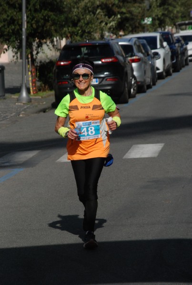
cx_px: 96
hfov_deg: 7.7
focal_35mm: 180
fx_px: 1432
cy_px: 142
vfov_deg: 11.4
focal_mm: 120
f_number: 10
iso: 1000
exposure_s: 1/2500
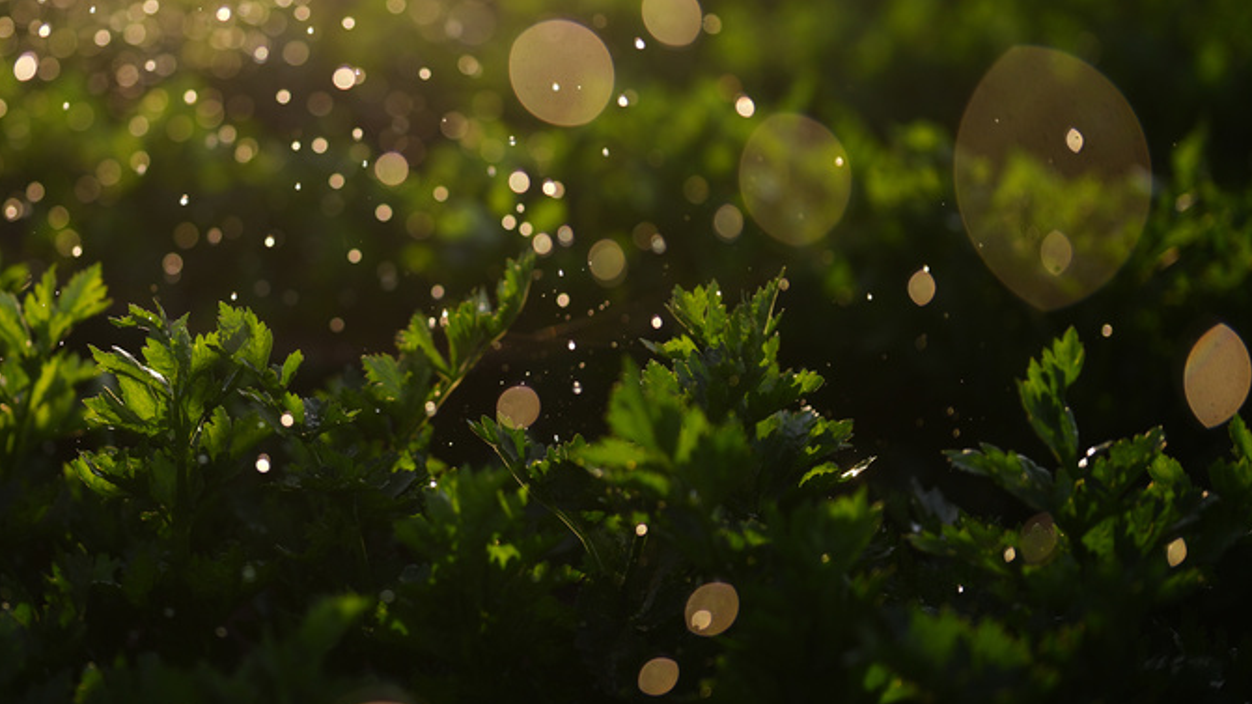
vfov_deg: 15.1
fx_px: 2655
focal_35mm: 80
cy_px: 262
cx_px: 347
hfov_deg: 26.3
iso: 125
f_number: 1.2
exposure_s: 1/8000
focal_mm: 50
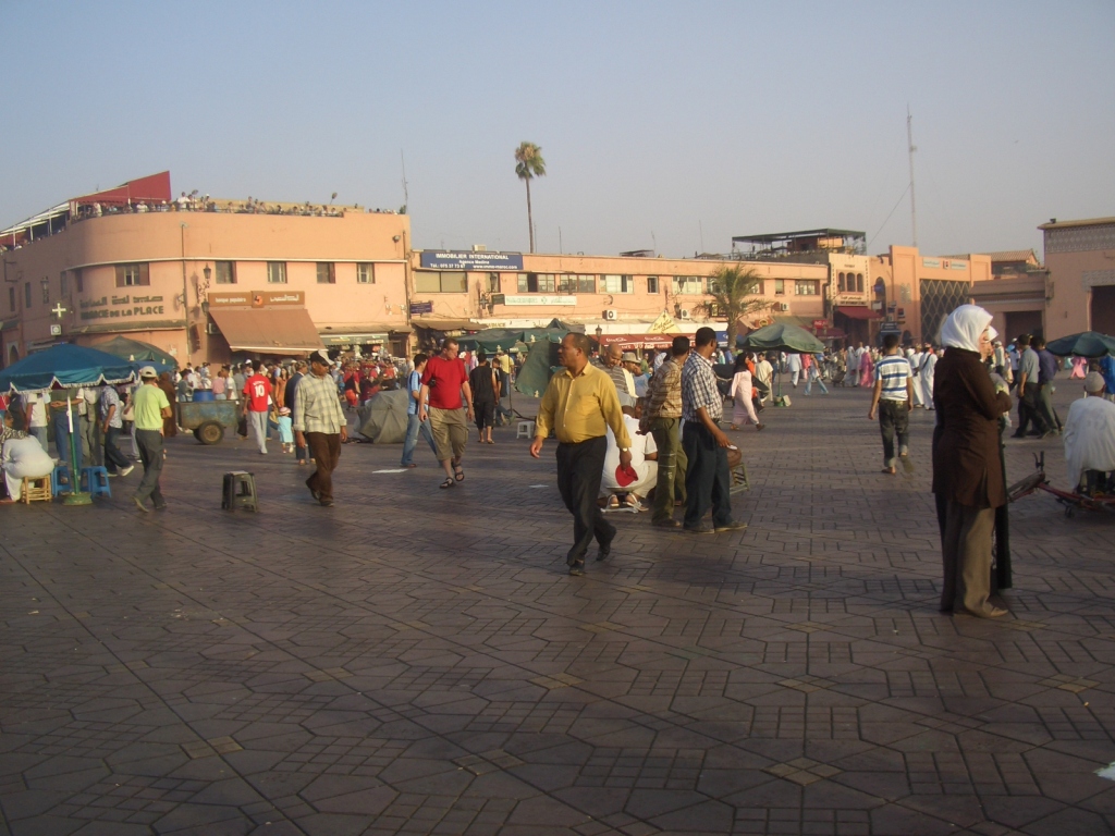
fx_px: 1127
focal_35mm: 35
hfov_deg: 52.6
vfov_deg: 40.7
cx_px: 558
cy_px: 418
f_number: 4.3
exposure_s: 1/250
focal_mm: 5.8
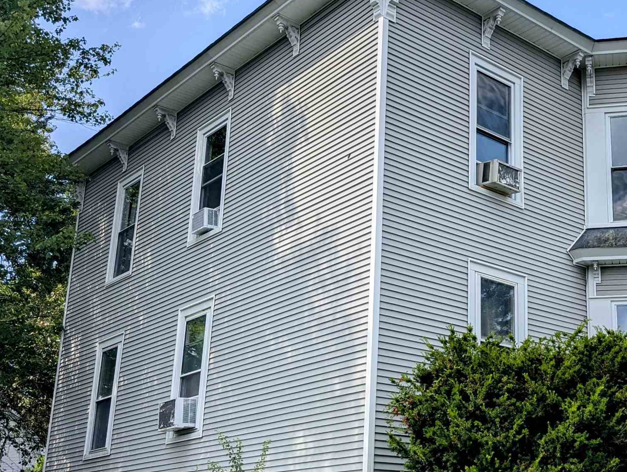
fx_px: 889
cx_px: 485
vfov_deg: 29.7
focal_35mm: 49
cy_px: 283
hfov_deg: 37.7
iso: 19
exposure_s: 1/1241
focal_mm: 6.9
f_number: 1.68
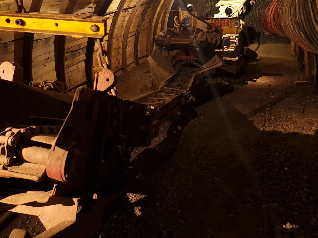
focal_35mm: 36
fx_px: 331
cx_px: 146
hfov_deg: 51.3
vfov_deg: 39.4
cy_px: 91
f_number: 1.8
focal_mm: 7
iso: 320
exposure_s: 1/4
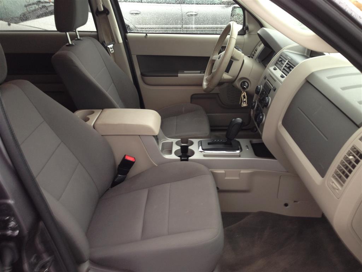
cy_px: 136
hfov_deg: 55.4
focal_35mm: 33
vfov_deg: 42.9
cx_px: 181
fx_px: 345
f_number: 2.4
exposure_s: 1/20
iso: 50
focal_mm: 4.13
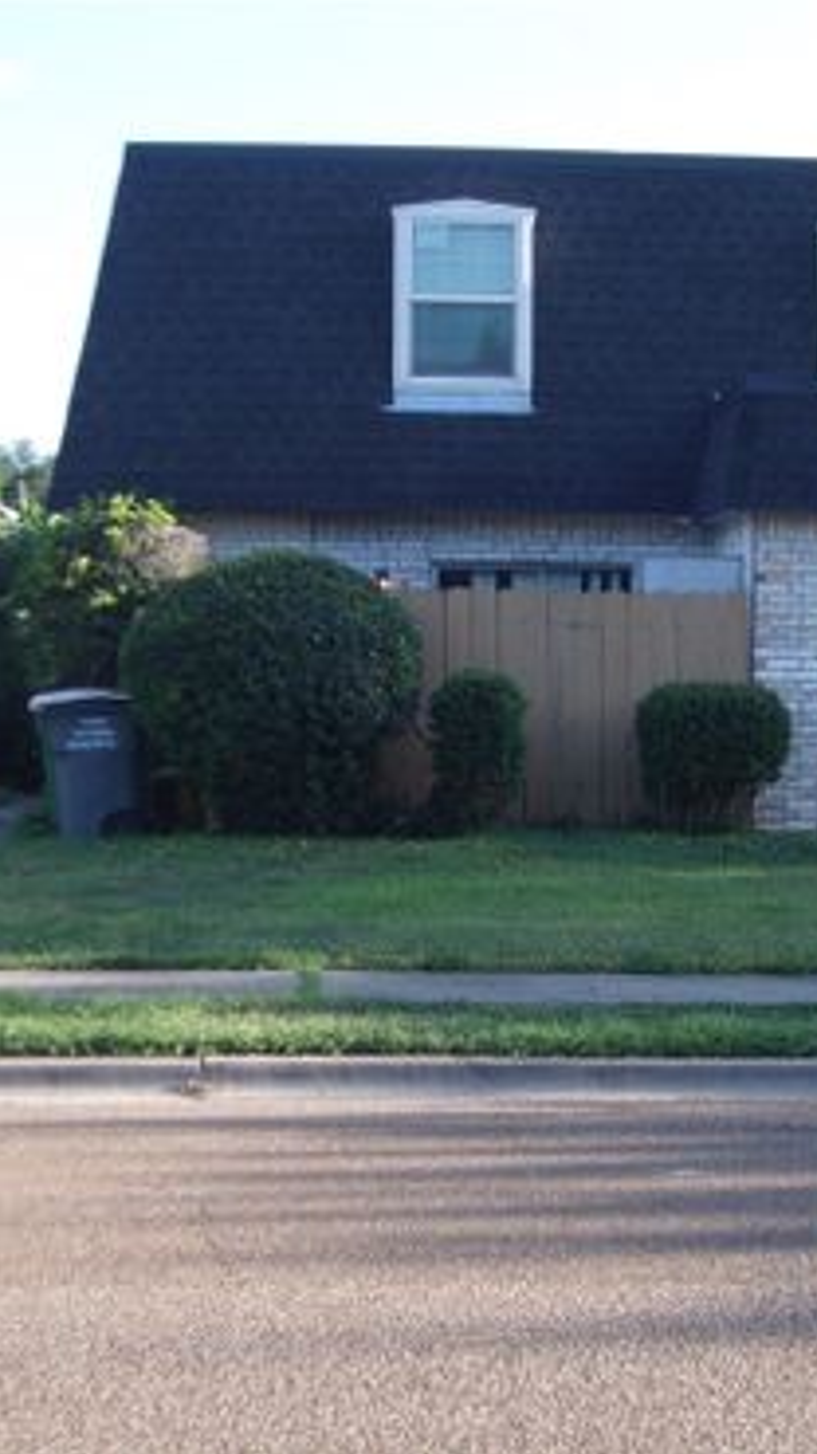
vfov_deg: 27.2
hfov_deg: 15.3
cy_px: 733
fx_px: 3005
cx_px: 723
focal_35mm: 78
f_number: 4.2
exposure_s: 1/170
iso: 80
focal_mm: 9.4
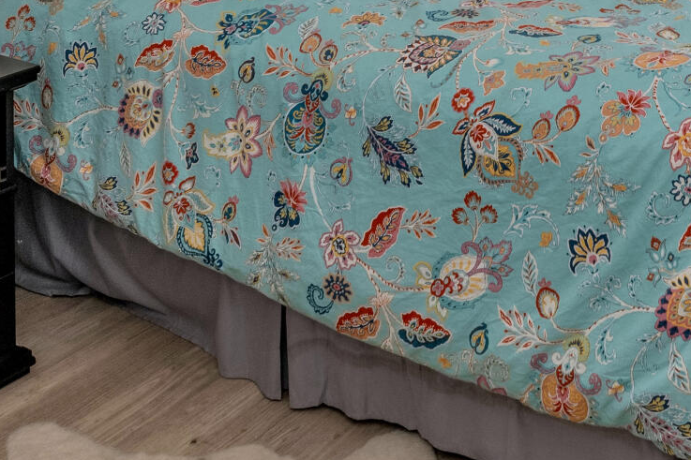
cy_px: -302
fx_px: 1094
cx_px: 624
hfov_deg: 33.2
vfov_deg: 19.4
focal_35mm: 57
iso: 200
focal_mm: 14
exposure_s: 1/160
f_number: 8
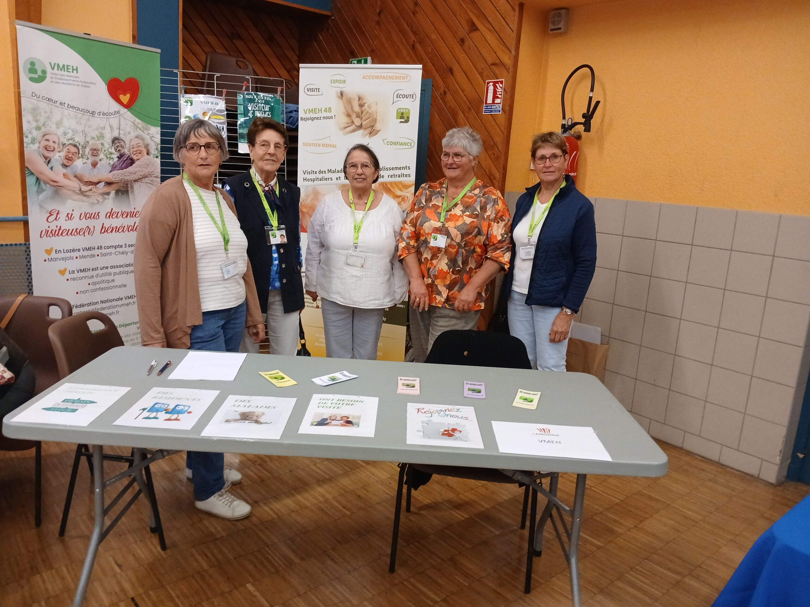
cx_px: 405
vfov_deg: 53.1
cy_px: 304
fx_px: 608
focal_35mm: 26
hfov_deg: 67.3
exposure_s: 1/50
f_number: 1.8
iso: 320
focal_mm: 3.98
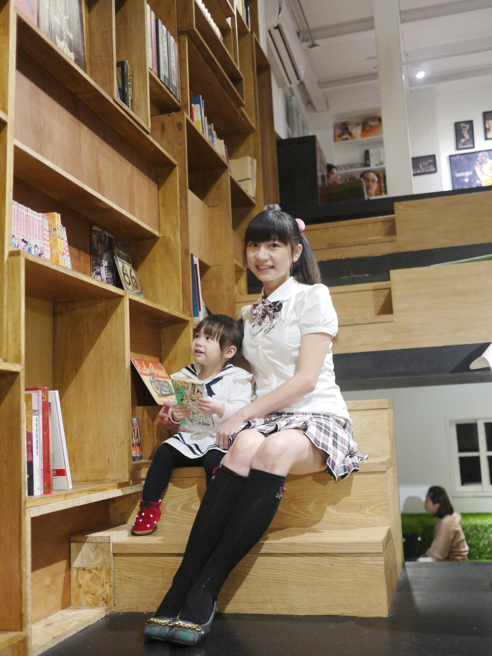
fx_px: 758
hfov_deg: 36.0
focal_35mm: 40
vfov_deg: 46.8
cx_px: 246
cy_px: 328
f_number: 1.7
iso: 800
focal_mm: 20
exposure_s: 1/60
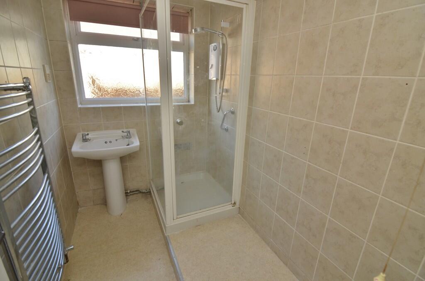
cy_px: 140
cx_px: 212
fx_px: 194
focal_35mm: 16
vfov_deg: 71.8
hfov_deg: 95.1
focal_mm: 11
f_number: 5.6
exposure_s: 1/60
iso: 400
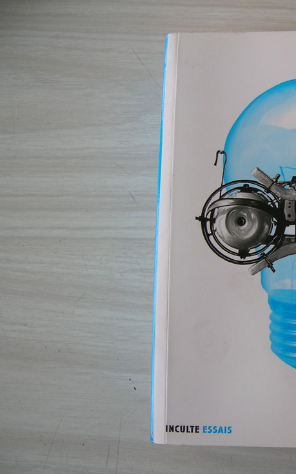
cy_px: 239
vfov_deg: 41.1
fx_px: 633
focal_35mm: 49
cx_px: 305
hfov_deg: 24.9
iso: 50
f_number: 2.9
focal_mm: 5.7
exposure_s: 1/44.5
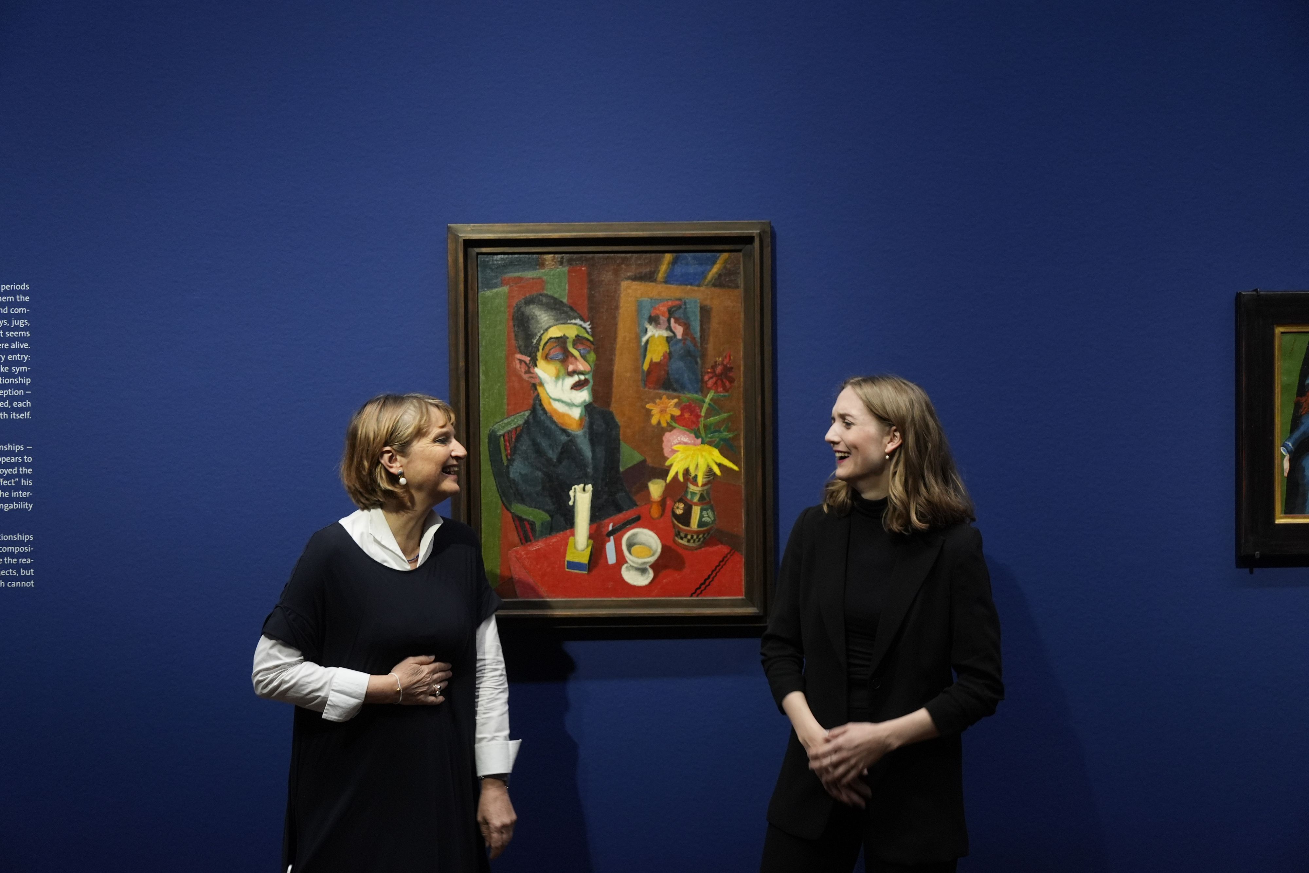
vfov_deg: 35.9
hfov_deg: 51.9
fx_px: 1345
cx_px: 654
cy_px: 436
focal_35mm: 37
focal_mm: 37
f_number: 4
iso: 2500
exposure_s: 1/80
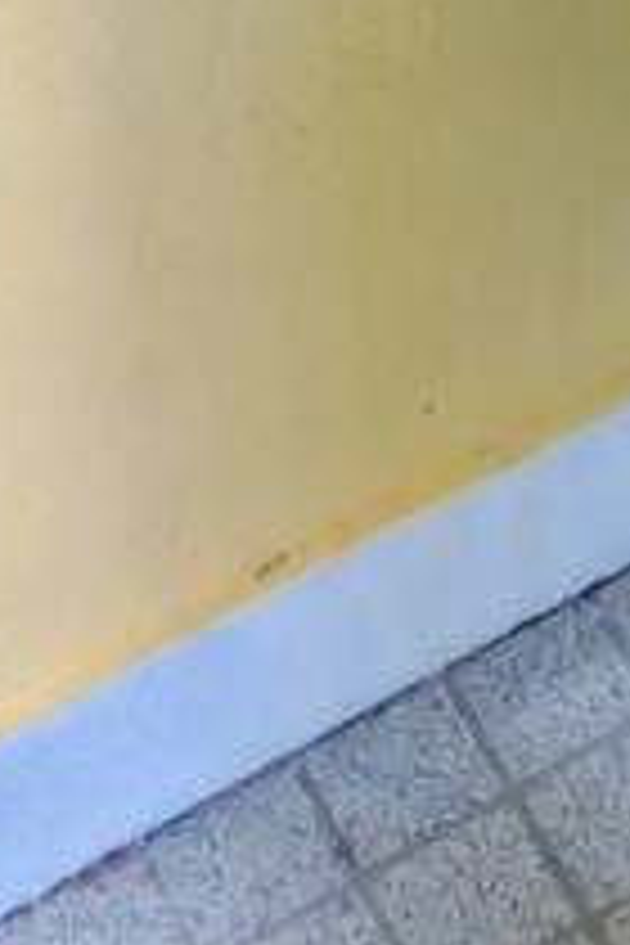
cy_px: -360
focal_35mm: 129
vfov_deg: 15.0
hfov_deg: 9.6
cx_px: 1418
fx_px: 3386
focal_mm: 3.08
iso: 125
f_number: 2
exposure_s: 1/33
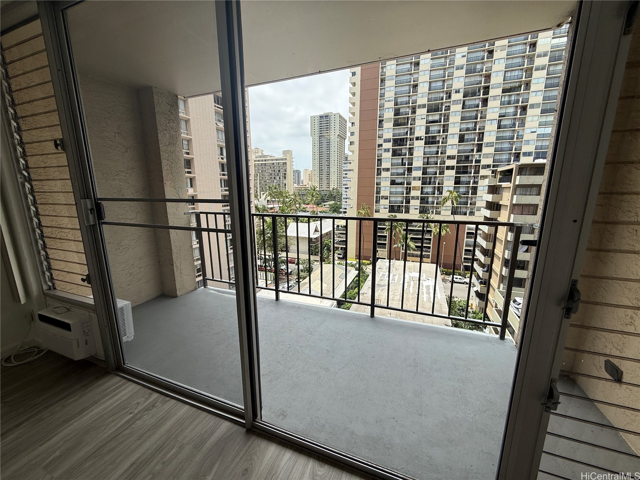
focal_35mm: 14
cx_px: 320
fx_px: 259
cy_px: 240
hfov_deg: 102.1
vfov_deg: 85.7
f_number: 2.2
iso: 50
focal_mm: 2.22
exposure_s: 1/820
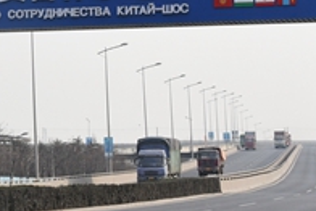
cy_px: 39
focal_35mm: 193
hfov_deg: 10.5
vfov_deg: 7.1
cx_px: -56
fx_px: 1695
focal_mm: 42
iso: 1250
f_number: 13
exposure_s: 1/640
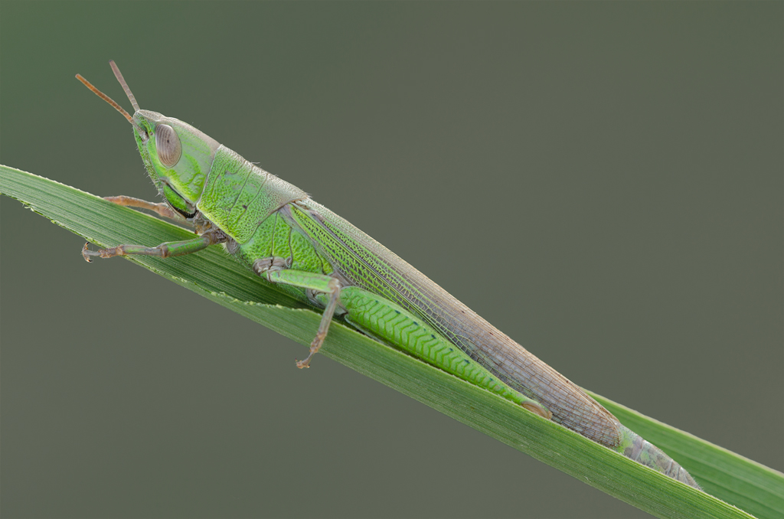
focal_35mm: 270
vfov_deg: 5.1
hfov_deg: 7.6
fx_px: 5867
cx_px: 392
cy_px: 260
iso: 100
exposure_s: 1/10
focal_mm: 180
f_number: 9
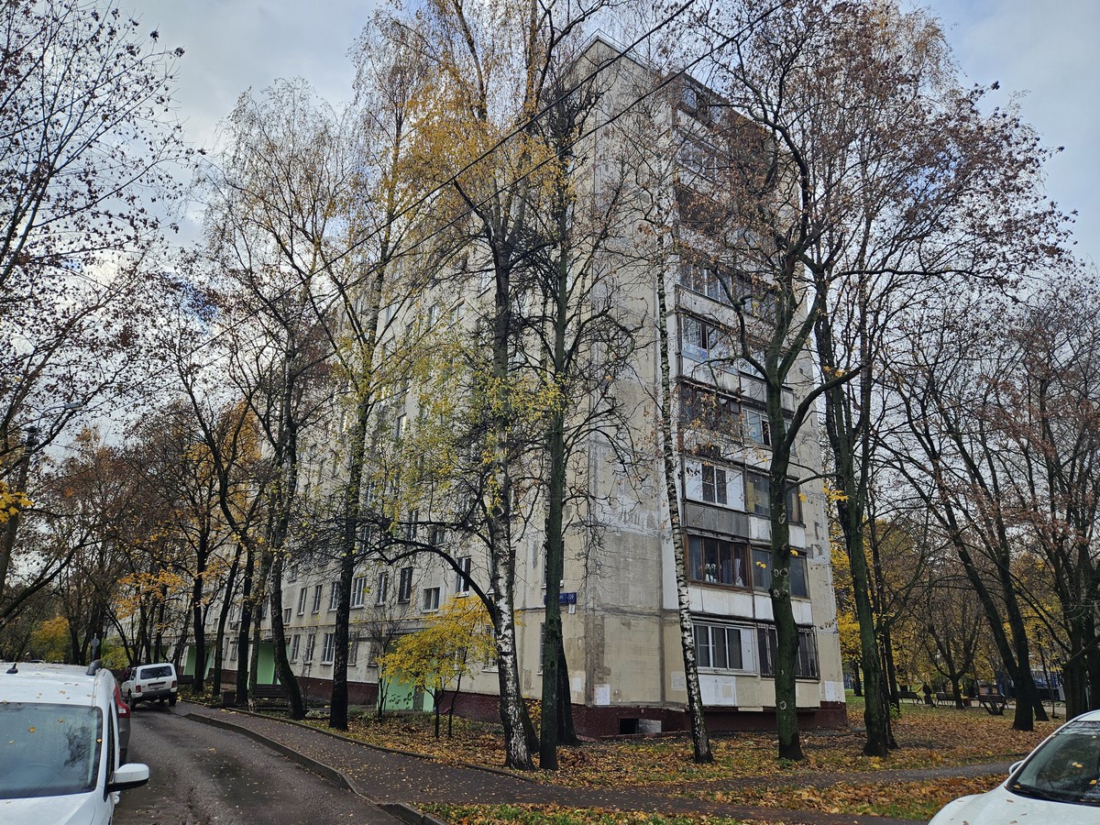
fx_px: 731
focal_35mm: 23
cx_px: 550
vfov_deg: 58.9
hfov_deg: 73.9
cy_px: 412
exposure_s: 1/447
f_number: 1.8
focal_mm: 5.4
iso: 25
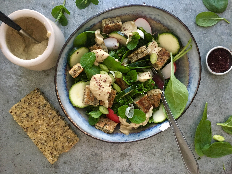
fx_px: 194
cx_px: 116
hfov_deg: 61.7
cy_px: 87
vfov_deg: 48.2
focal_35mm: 29
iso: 200
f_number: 2.2
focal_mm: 4.15
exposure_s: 1/20
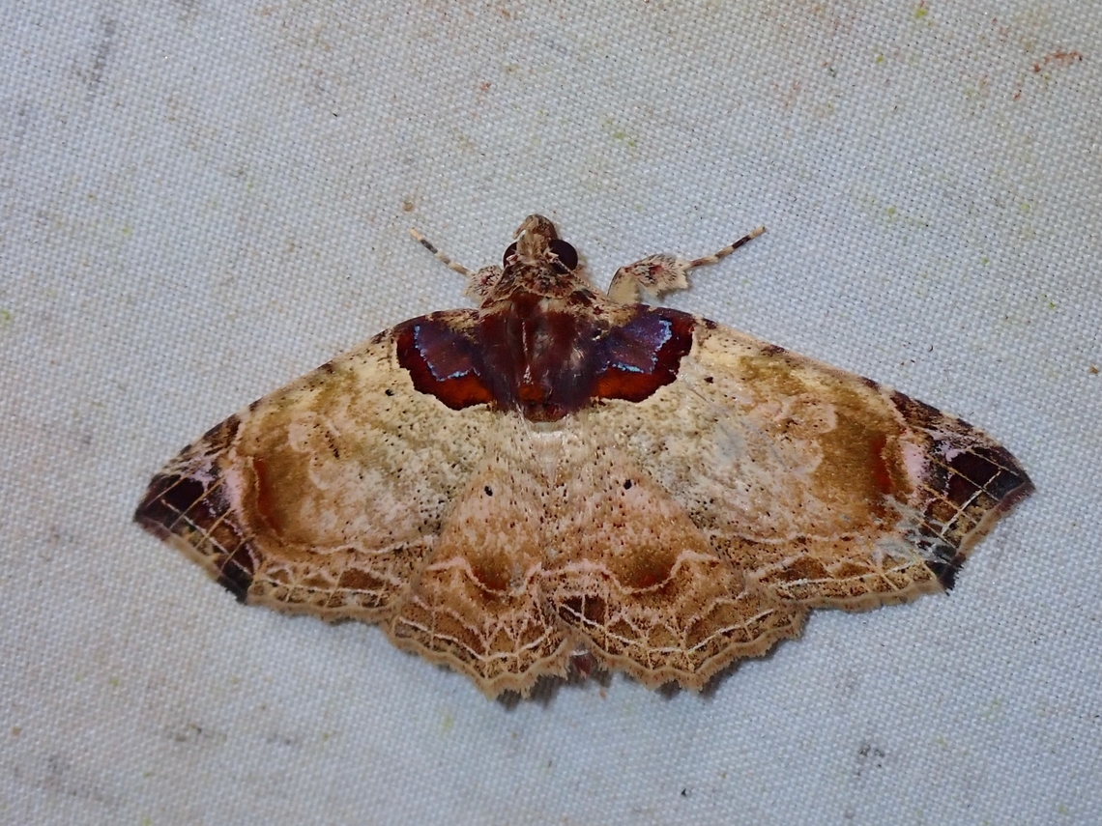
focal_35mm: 100
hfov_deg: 19.6
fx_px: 3183
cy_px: 413
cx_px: 551
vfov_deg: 14.8
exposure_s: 1/200
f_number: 6.3
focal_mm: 18
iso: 200
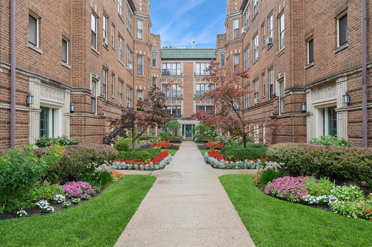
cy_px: 124
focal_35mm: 30
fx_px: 310
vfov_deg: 43.5
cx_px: 186
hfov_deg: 62.0
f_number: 9.5
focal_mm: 30
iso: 400
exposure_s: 1/45
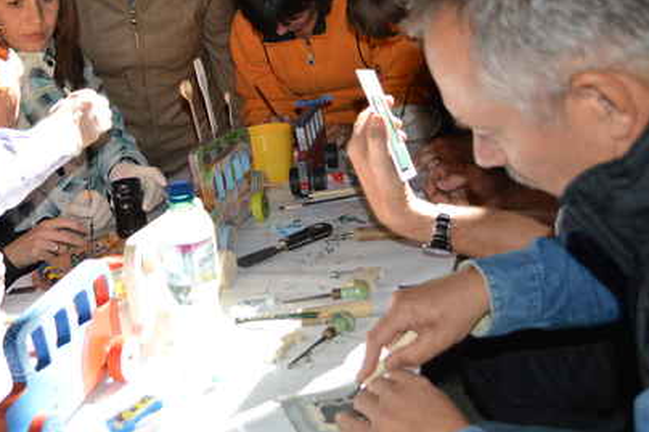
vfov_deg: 24.8
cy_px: 115
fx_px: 973
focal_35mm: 54
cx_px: 210
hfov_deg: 36.5
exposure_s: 1/125
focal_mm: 24
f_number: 4
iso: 110
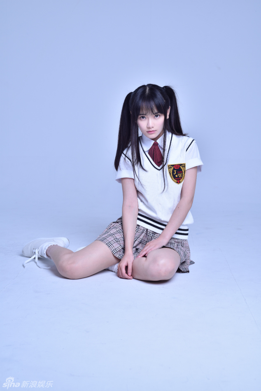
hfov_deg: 27.0
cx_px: 130
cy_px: 196
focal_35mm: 50
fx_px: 543
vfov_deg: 39.6
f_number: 6.3
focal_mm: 50
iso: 100
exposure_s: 1/200
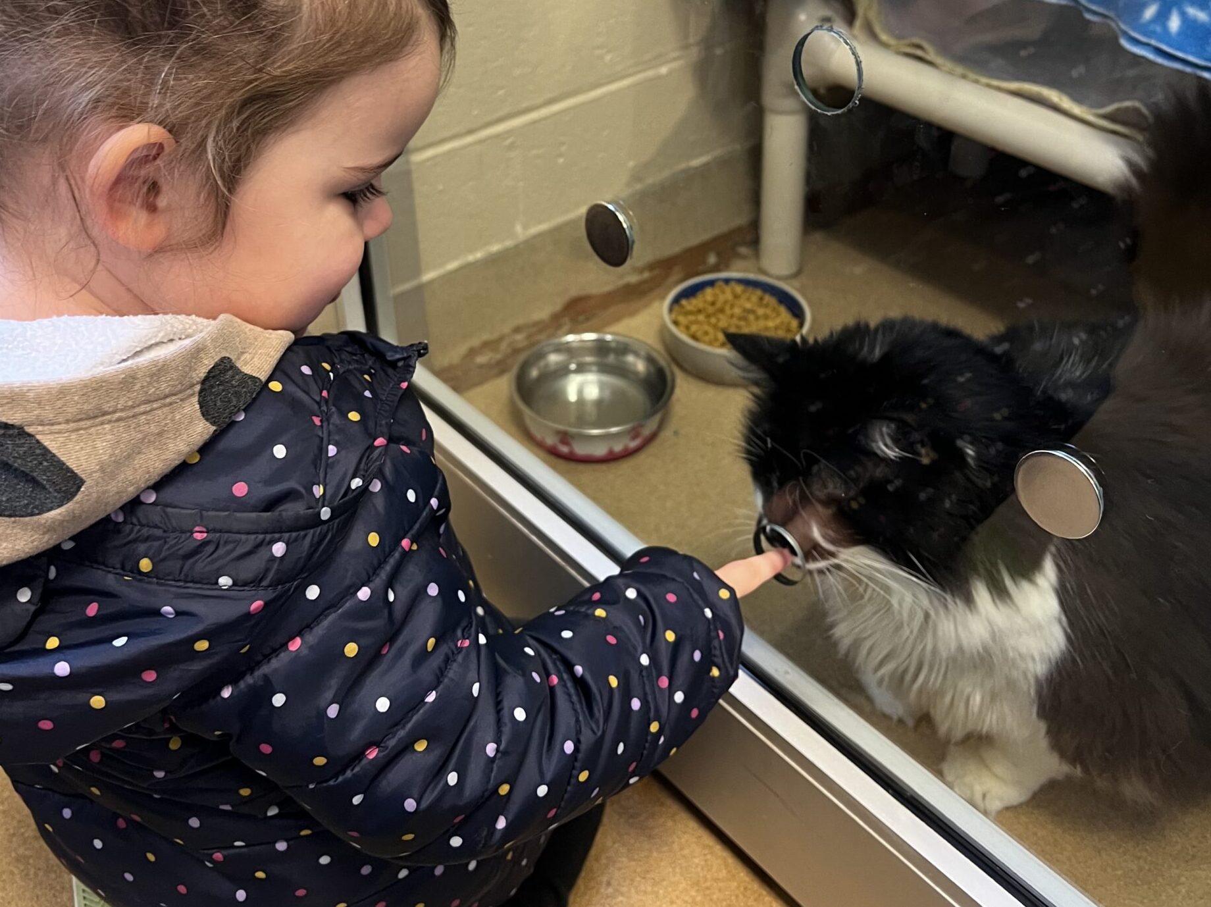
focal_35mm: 26
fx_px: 909
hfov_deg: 67.3
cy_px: 454
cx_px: 606
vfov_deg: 53.0
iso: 200
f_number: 1.5
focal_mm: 5.7
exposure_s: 1/60
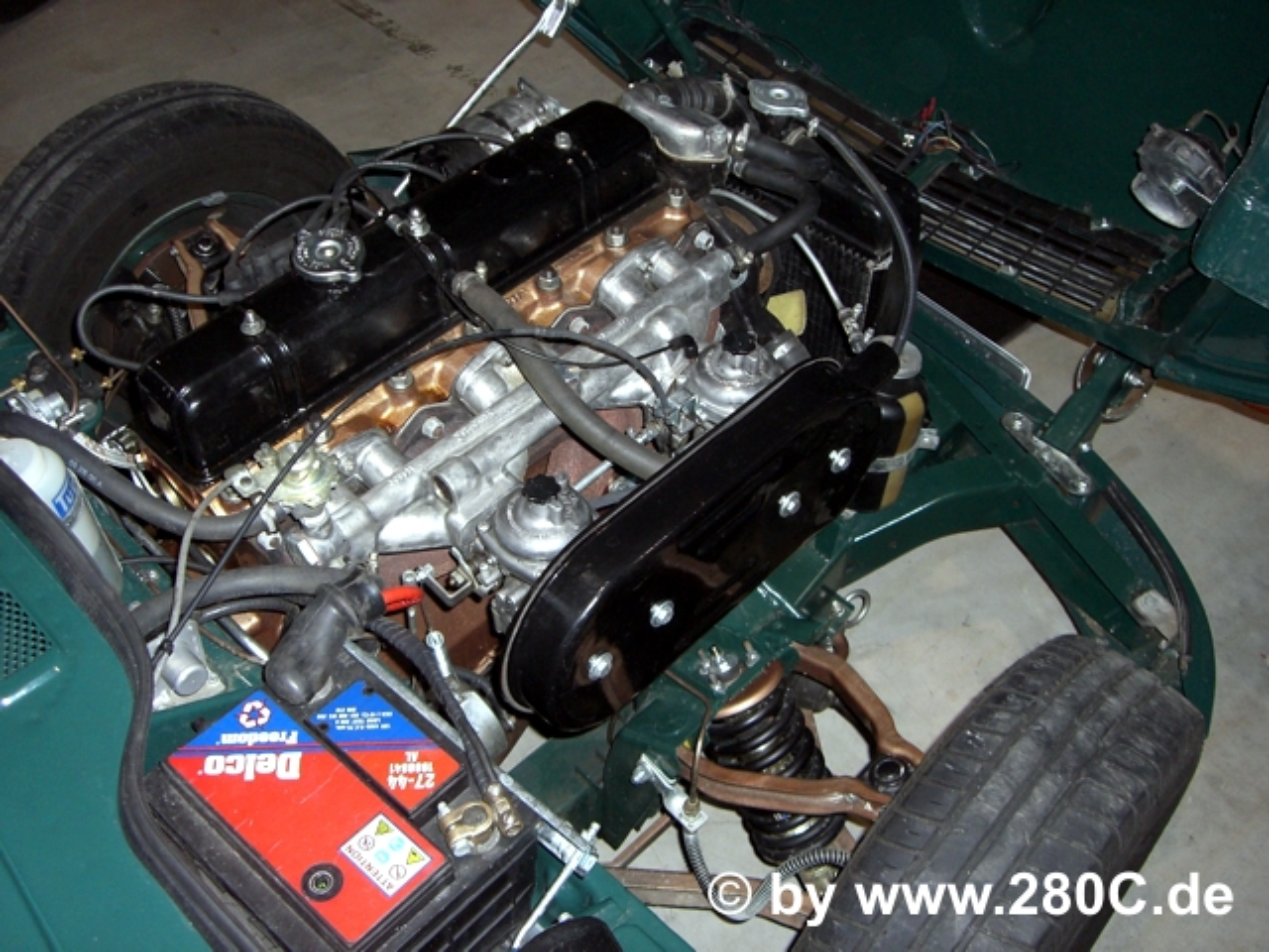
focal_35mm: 38
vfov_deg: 37.7
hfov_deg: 49.0
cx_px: 634
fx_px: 1393
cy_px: 476
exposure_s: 1/60
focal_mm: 6.2
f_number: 2.7
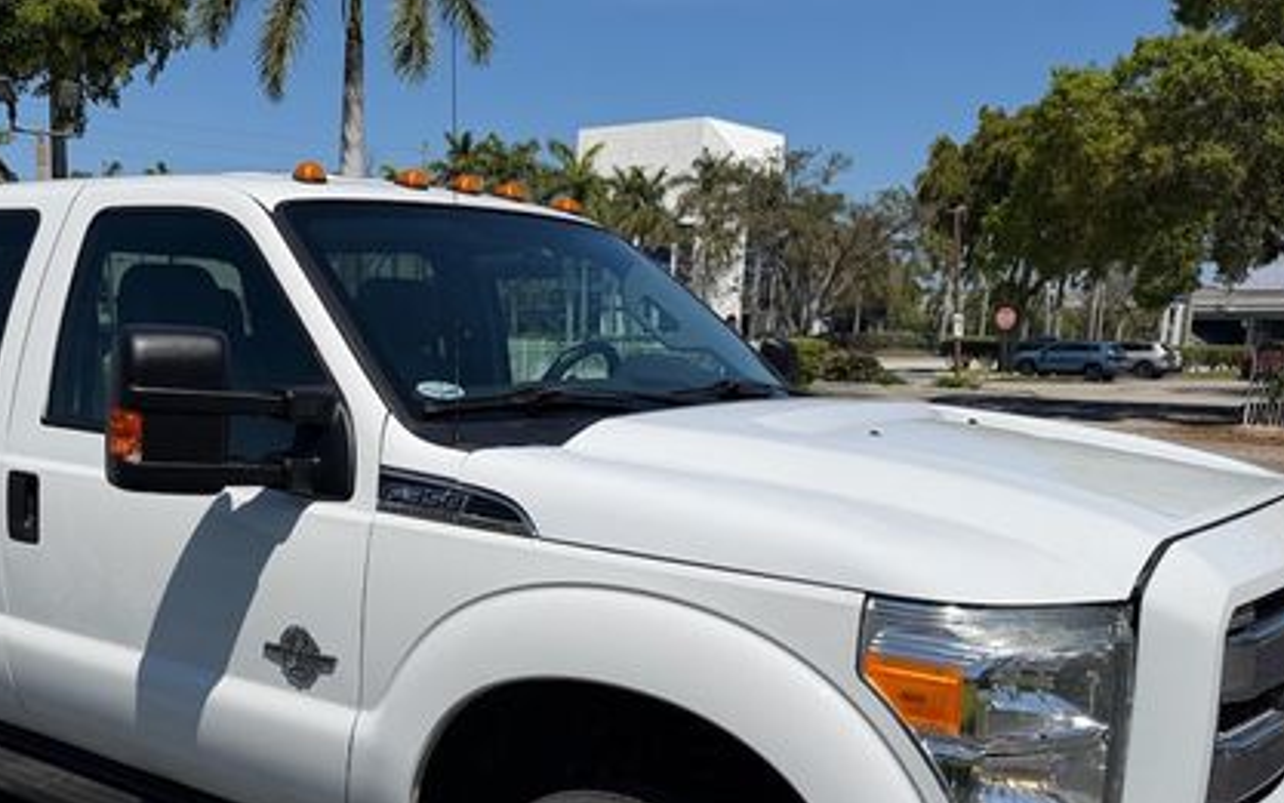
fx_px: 1365
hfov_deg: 49.6
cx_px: 443
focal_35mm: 39
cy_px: 637
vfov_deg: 32.0
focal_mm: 6.76
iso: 80
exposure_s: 1/9091
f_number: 1.78
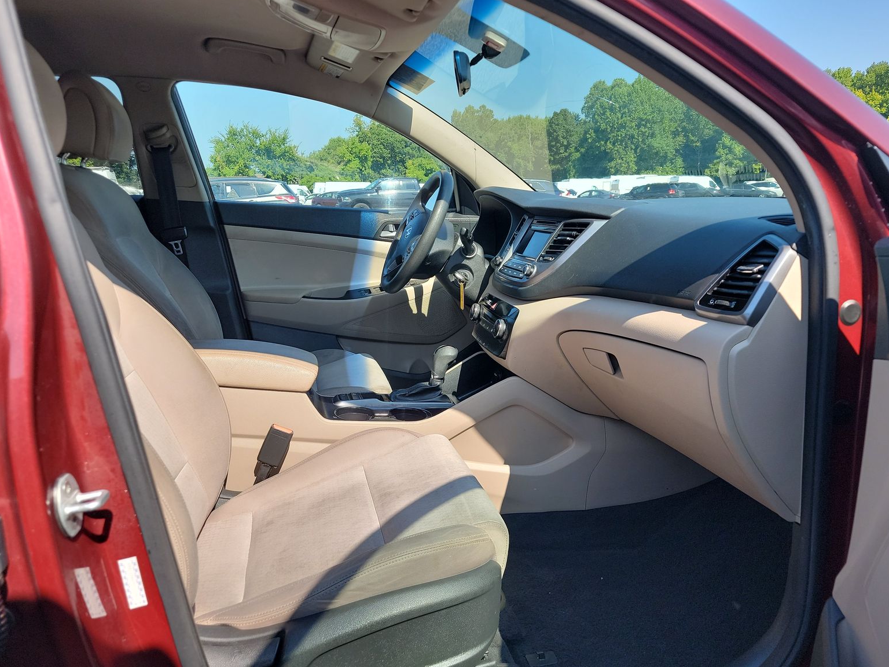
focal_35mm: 25
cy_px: 338
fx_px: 642
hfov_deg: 69.4
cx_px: 461
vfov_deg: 54.9
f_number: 1.8
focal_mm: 6.7
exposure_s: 1/317
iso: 50
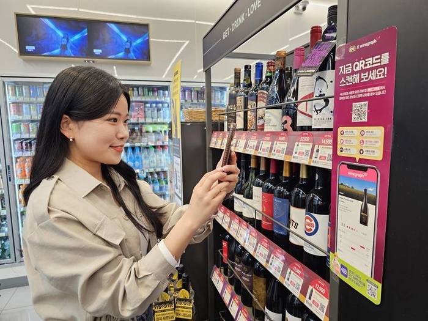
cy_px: 160
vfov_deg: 58.9
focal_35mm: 23
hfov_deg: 73.9
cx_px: 214
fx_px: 284
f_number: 1.7
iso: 100
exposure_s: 1/120
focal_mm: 6.3
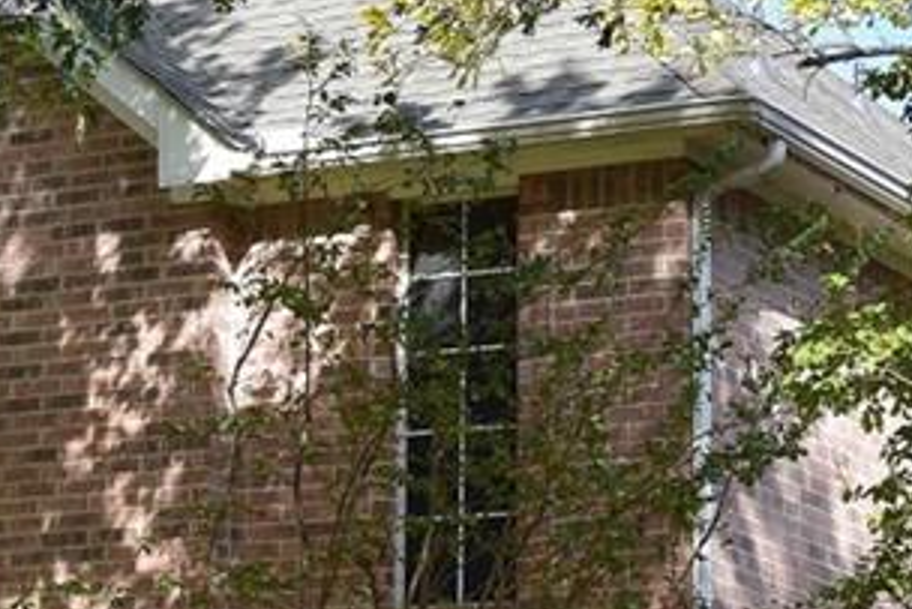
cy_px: 576
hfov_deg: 11.4
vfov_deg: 7.8
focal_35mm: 177
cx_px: -225
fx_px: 4478
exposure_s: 1/320
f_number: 10
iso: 400
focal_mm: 35
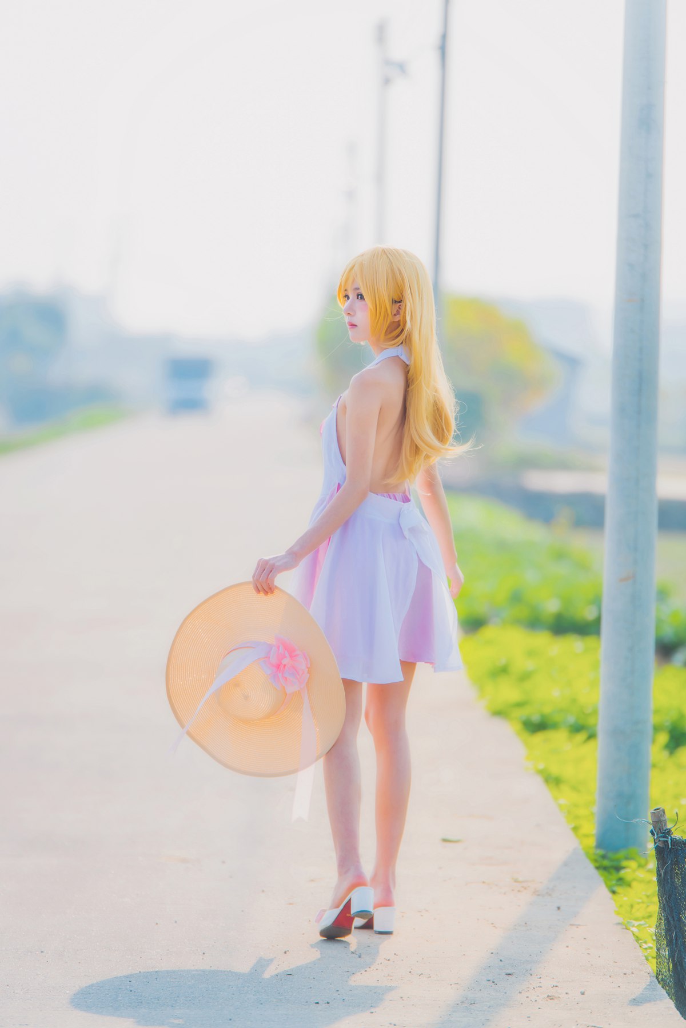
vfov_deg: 10.8
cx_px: 343
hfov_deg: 7.2
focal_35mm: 191
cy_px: 514
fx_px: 5457
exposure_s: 1/800
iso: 80
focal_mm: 191
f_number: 2.8
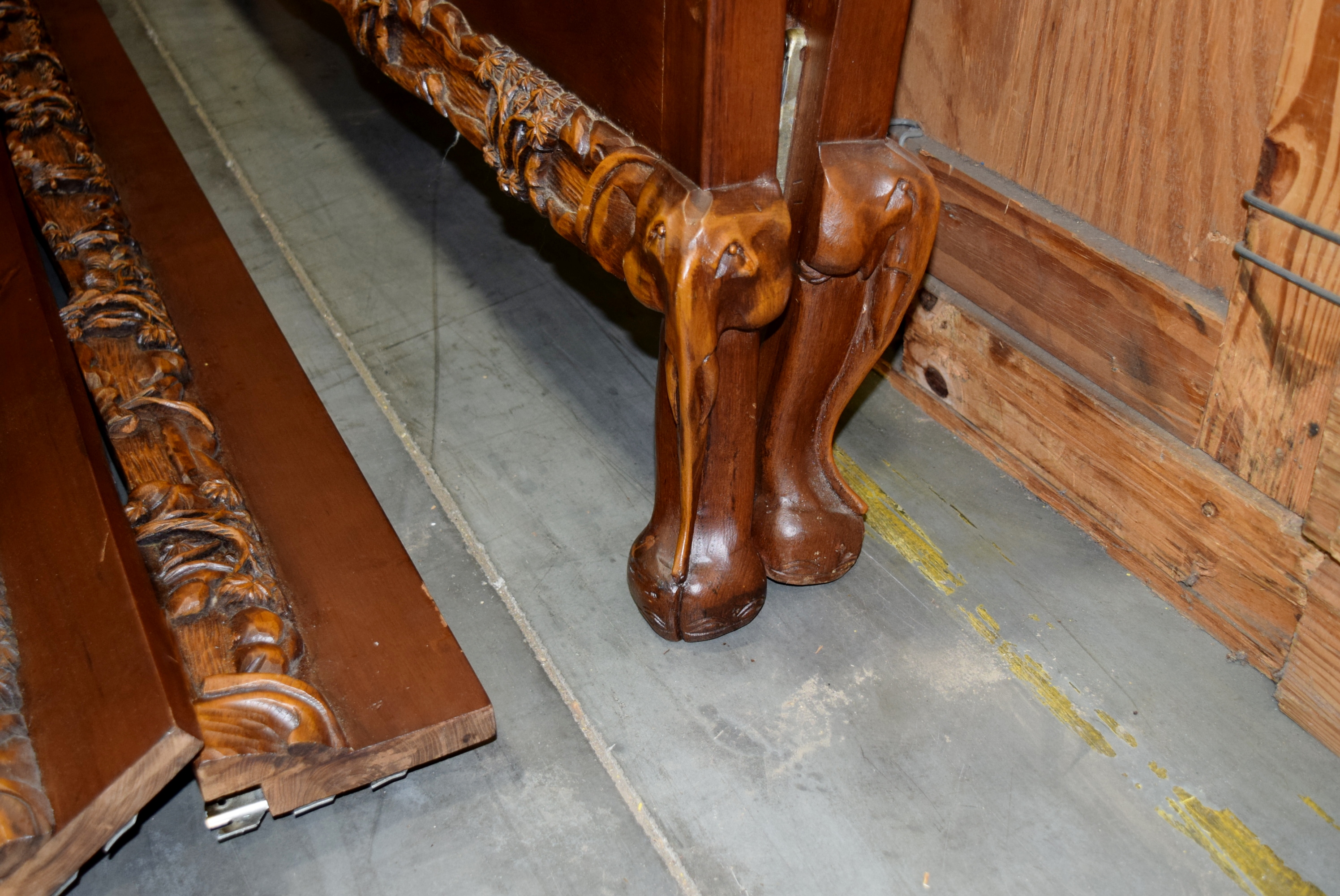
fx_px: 1509
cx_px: 670
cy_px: 448
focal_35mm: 40
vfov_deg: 33.1
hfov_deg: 47.9
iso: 800
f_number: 4
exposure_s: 1/30
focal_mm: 27
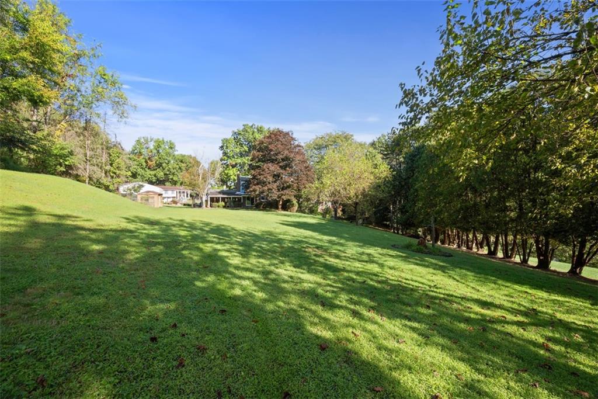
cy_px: 200
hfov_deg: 104.2
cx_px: 299
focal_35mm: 14
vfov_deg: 81.2
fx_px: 233
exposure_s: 1/100
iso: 400
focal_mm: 14
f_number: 8
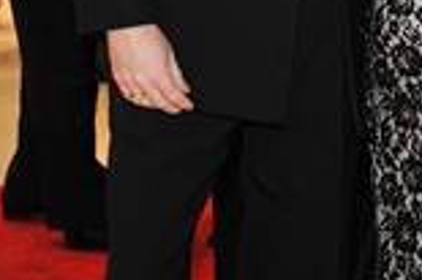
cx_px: 387
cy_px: -174
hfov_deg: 12.0
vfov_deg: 7.9
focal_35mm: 170
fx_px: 1991
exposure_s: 1/125
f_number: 3.5
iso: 1600
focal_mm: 48
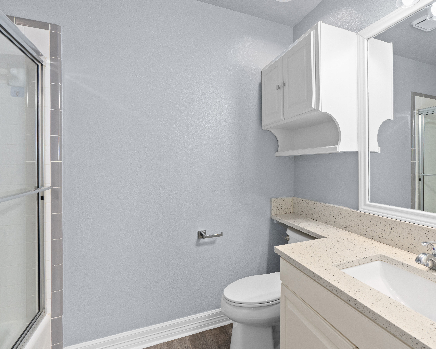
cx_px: 266
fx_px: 245
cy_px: 170
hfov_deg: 82.1
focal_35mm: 19
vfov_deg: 70.8
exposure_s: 1/4
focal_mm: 16
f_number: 7.1
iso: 320
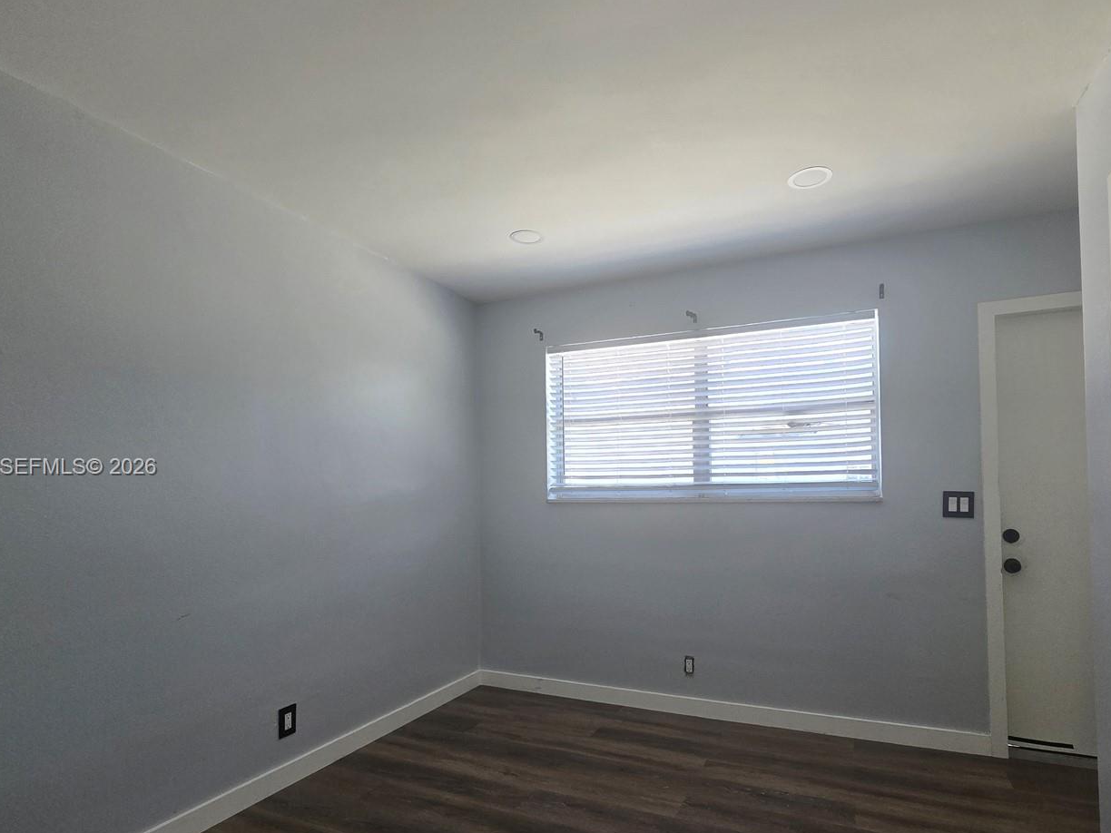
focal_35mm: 17
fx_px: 546
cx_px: 600
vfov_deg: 74.4
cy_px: 468
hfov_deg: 90.8
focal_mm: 2.2
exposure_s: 1/120
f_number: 2.2
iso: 80
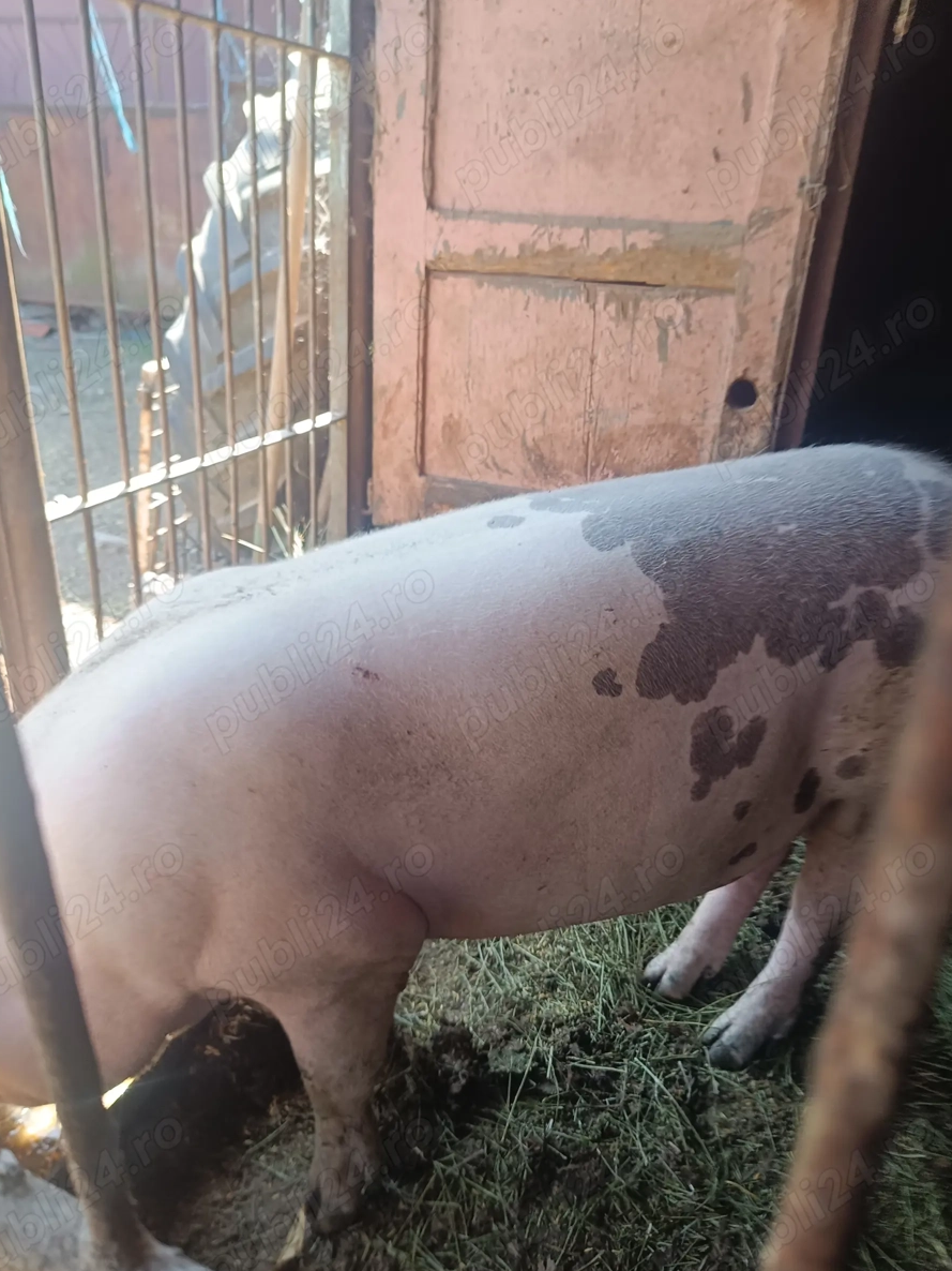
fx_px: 990
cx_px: 443
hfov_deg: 51.3
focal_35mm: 27
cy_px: 714
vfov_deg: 65.1
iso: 114
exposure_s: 1/101
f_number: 1.88
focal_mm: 5.59
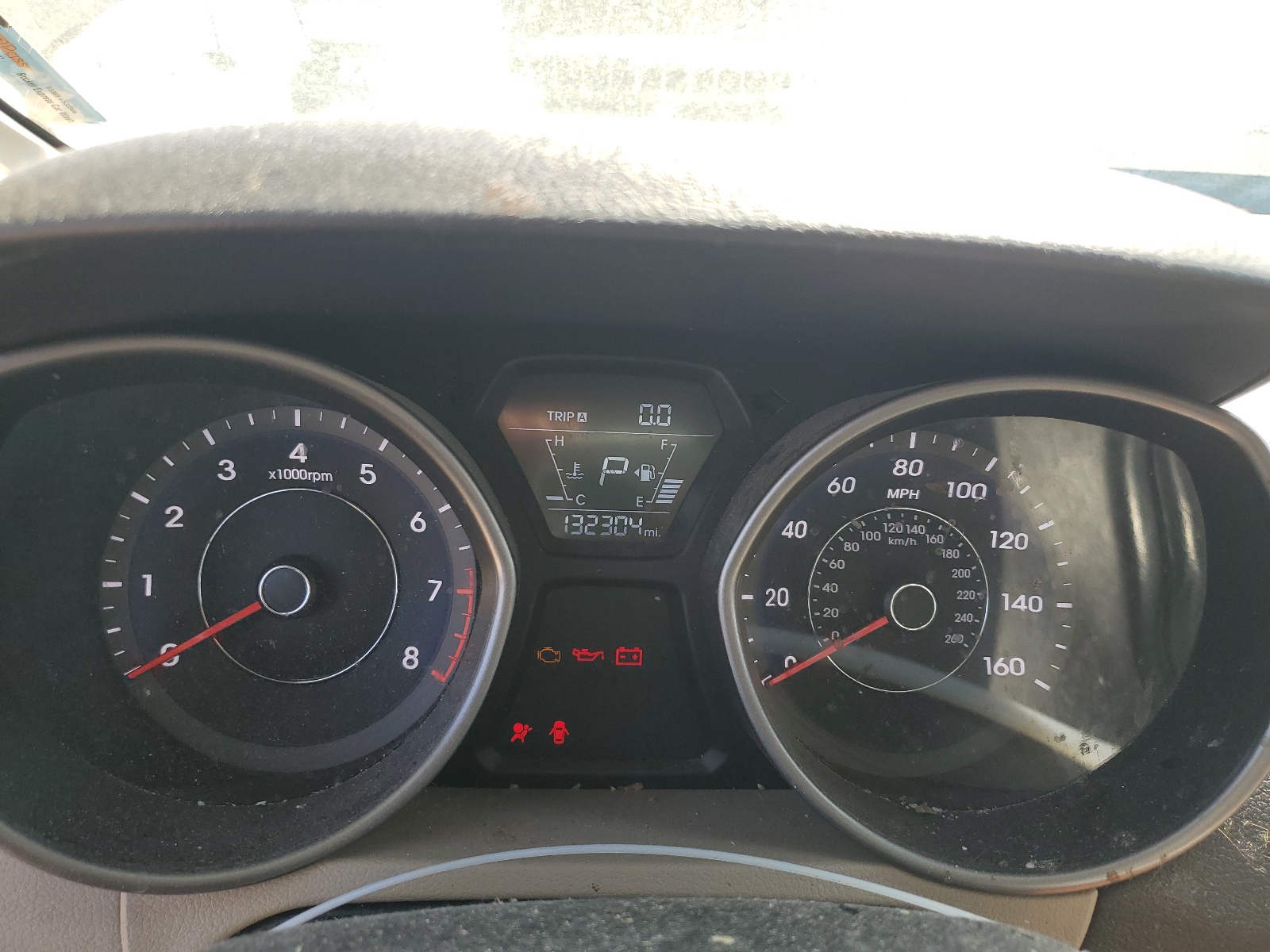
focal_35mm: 26
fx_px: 954
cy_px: 476
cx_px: 635
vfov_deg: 53.1
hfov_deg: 67.3
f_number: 1.5
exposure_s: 1/385
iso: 50
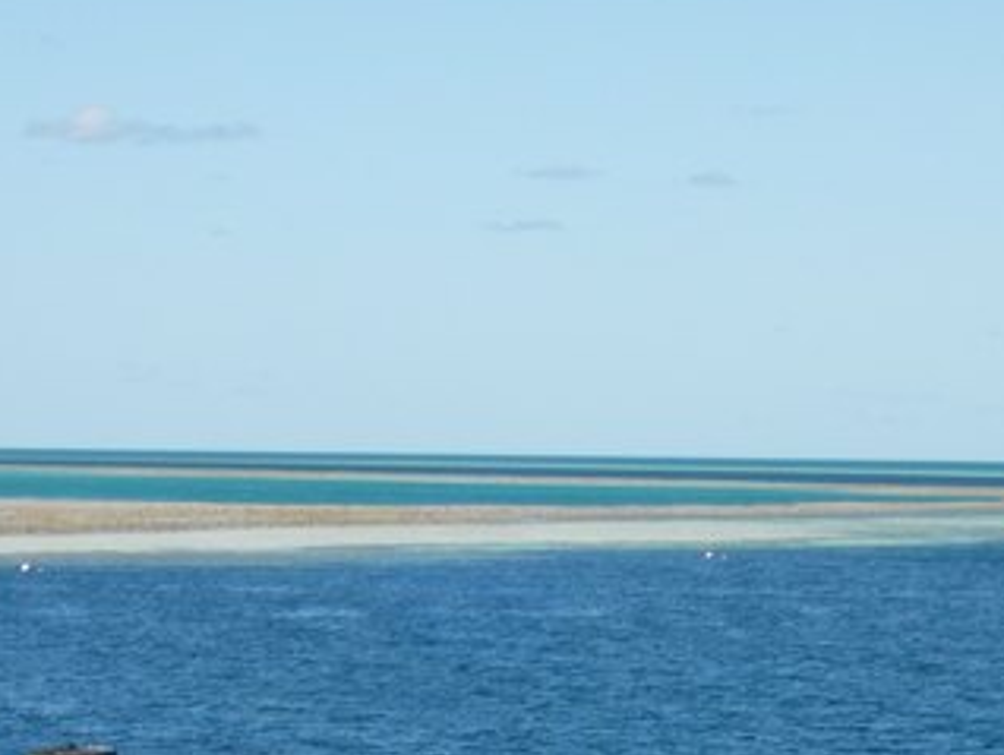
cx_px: 483
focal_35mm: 213
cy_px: 562
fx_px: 6183
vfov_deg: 7.0
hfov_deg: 9.3
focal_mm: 23.4
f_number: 8.2
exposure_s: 1/228
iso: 79
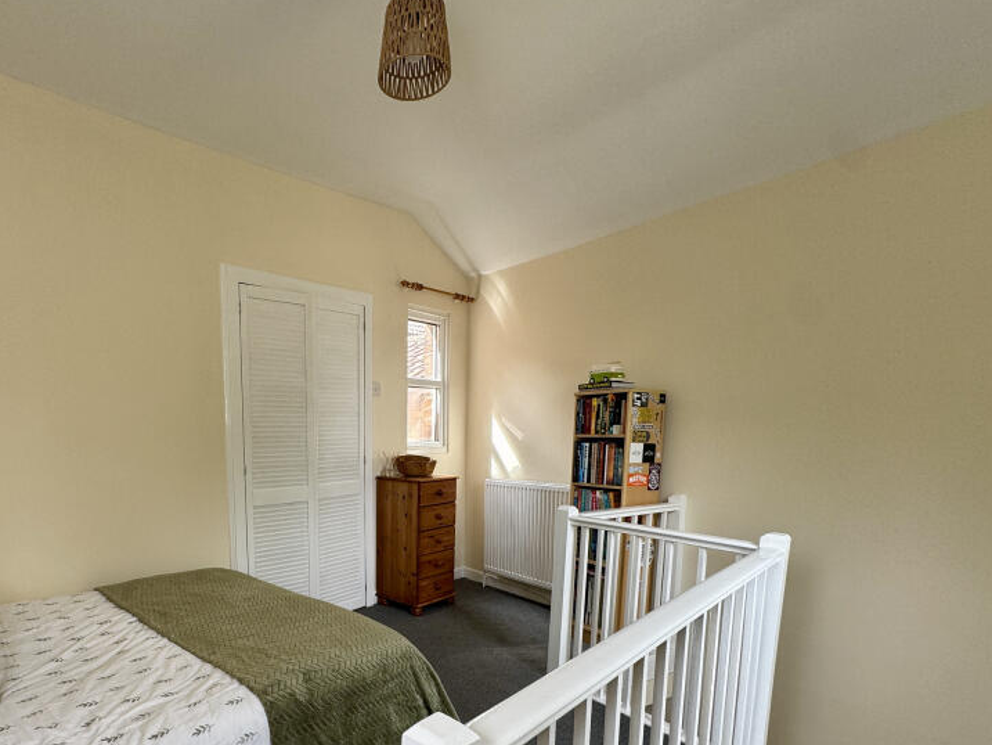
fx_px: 573
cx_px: 342
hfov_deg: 79.4
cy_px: 503
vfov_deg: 64.1
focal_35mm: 20
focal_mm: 2.22
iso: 50
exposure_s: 1/99
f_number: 2.2
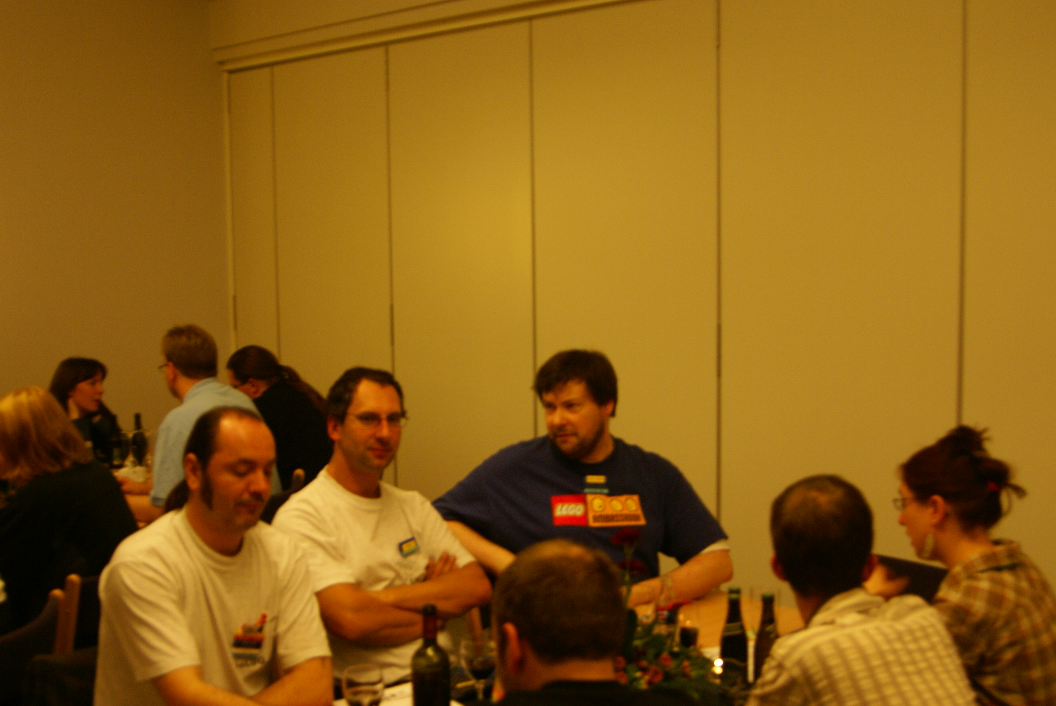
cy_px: 353
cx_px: 528
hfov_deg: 46.4
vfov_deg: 32.0
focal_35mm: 42
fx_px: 1233
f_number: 4
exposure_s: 1/15
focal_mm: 28
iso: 400
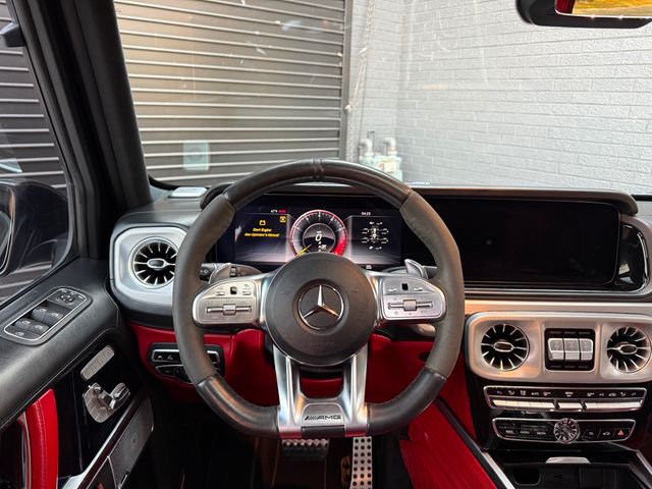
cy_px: 244
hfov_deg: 71.6
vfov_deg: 56.8
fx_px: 452
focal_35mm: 24
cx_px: 326
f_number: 1.78
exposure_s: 1/55
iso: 250
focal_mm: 6.76
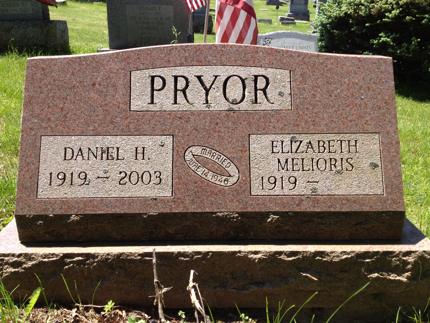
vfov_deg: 40.7
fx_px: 435
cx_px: 215
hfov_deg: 52.6
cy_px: 162
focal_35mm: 35
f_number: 2.4
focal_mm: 4.28
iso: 64
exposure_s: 1/657
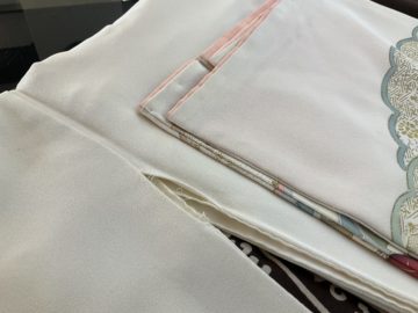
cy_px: 156
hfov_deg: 61.7
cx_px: 209
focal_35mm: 29
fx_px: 350
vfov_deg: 48.2
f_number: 1.8
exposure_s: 1/120
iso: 50
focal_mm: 3
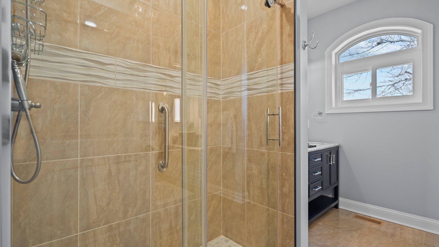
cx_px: 217
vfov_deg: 63.9
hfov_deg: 95.9
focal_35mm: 17
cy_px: 125
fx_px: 198
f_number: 4
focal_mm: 16
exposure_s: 1/4
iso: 320
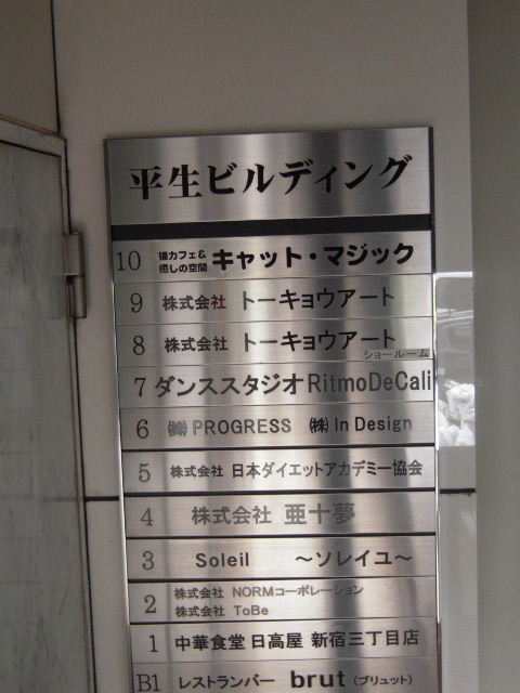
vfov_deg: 32.7
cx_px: 260
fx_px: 1182
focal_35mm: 59
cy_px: 346
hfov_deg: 24.8
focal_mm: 10.5
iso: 640
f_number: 3.9
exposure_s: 1/60
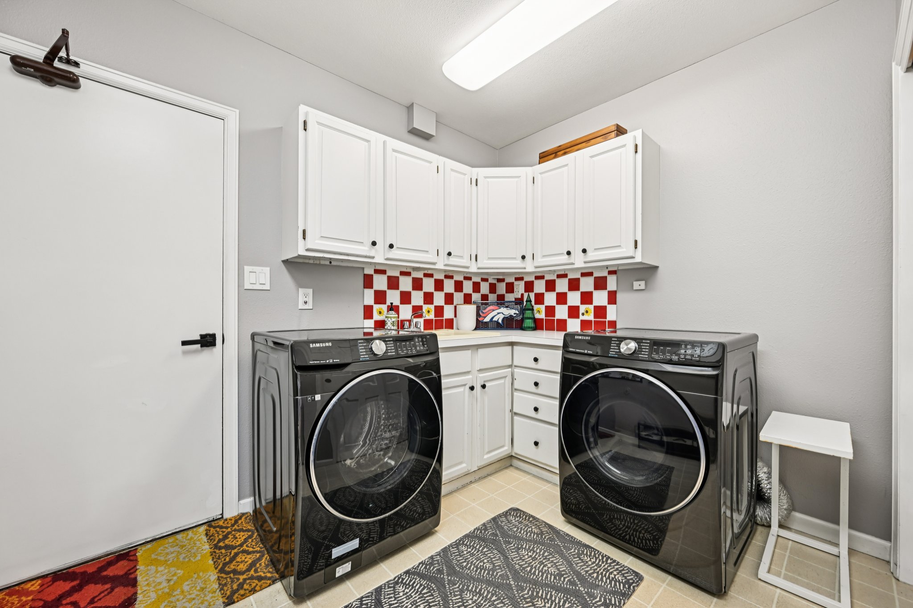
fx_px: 355
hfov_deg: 104.3
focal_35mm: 14
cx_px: 456
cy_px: 304
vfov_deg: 81.2
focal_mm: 14
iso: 400
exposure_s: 1/6
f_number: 8
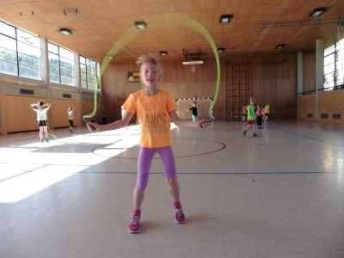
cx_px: 172
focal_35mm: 24
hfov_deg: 71.6
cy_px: 129
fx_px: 239
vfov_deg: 56.8
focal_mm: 4.3
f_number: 4
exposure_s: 1/160
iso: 100
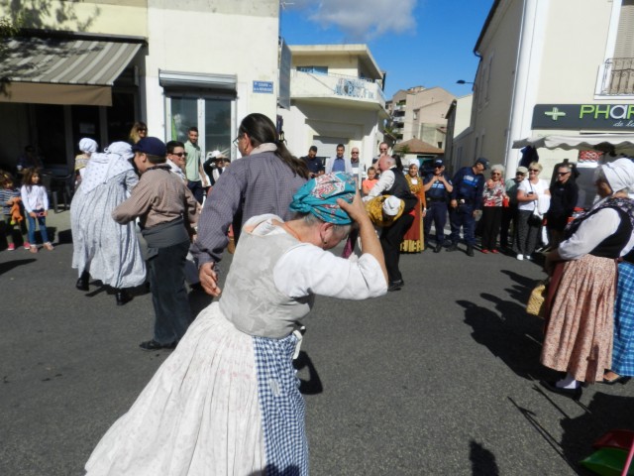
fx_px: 421
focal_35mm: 23
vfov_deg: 58.9
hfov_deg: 73.9
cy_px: 238
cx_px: 317
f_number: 5.6
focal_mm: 4
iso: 160
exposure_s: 1/1000
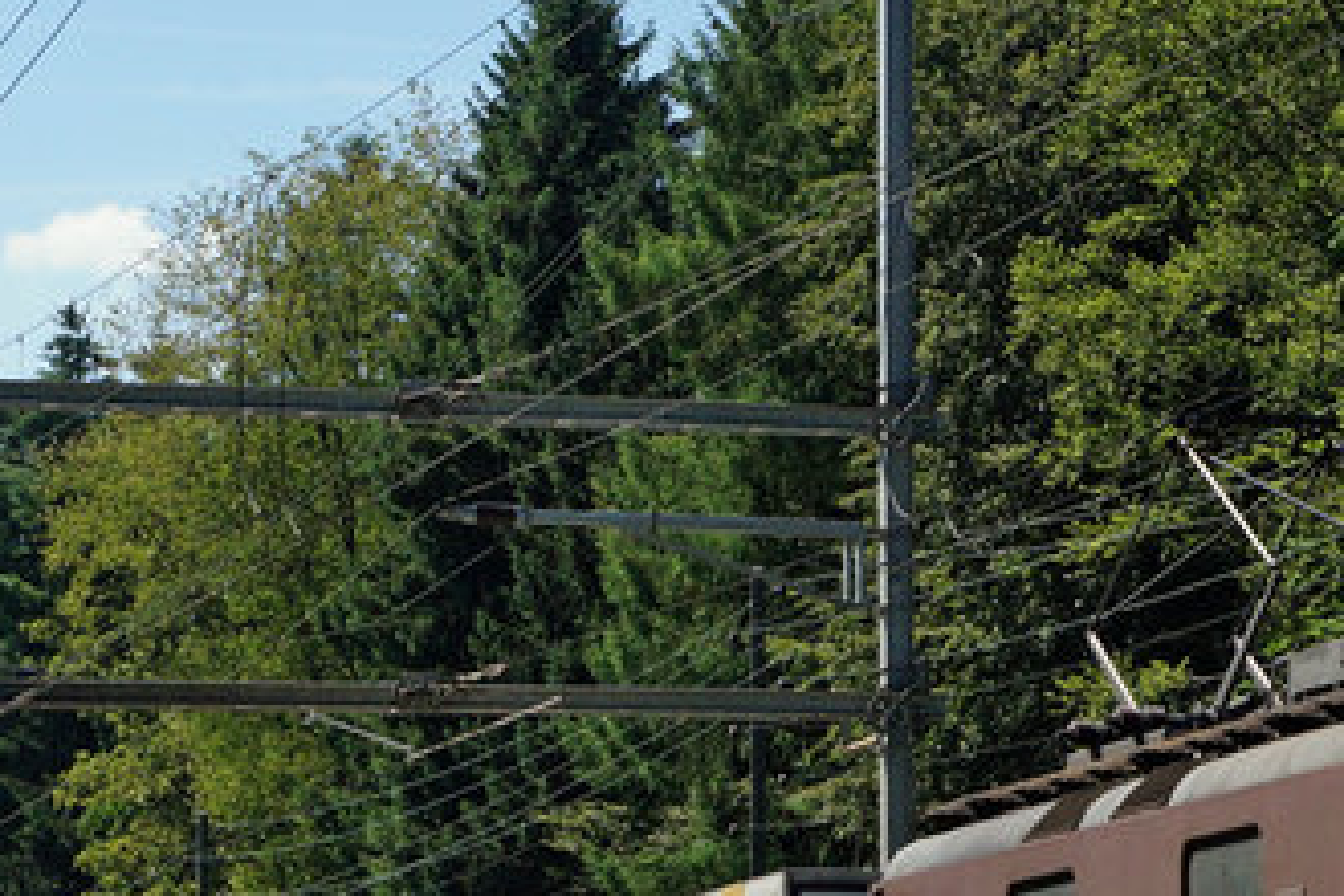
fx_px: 7123
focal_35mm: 191
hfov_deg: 10.8
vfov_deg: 7.2
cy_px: 941
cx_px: 802
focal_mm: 35
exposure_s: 1/1000
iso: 250
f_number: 5.6
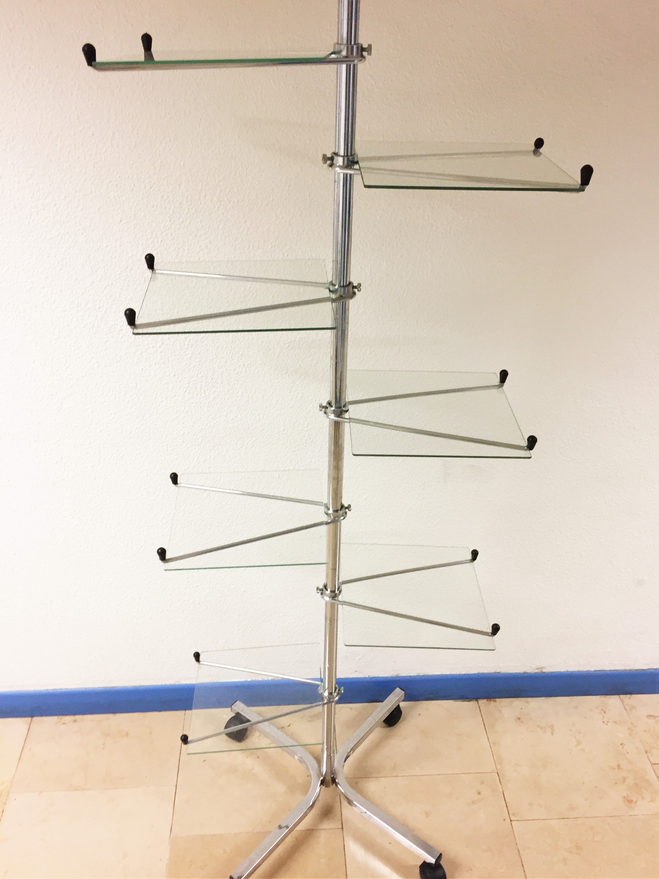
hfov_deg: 48.2
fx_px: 736
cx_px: 330
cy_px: 440
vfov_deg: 61.7
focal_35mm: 29
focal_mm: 4.15
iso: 100
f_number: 2.2
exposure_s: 1/33
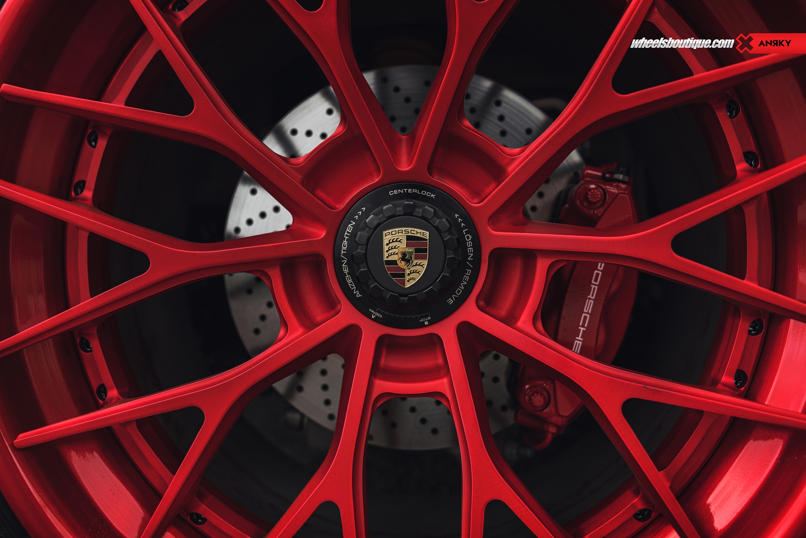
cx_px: 403
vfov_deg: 47.9
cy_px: 269
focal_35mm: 27
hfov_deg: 67.4
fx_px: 604
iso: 100
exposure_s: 1/80
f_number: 2.8
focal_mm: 27
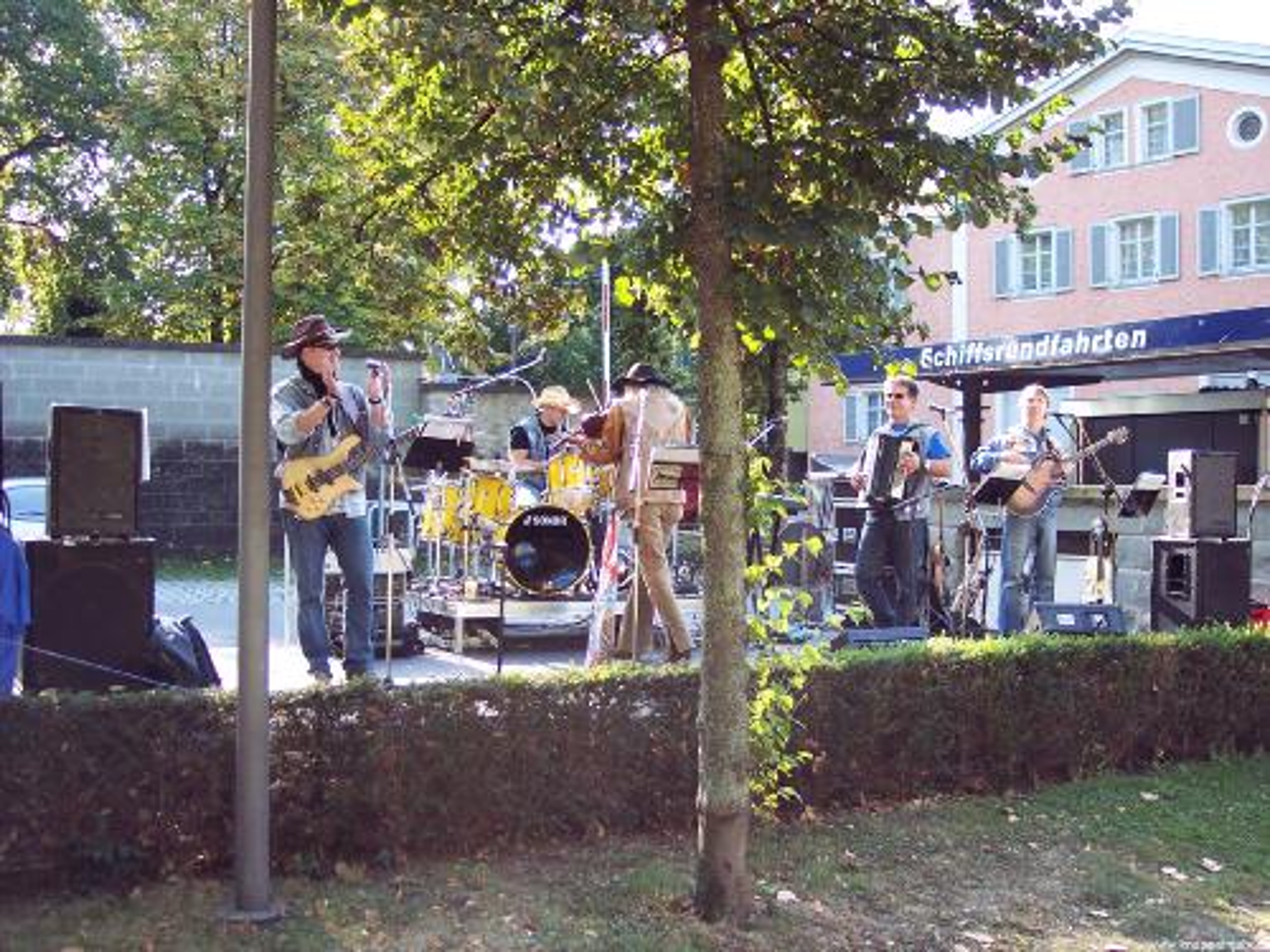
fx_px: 1431
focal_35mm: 39
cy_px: 476
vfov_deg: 36.8
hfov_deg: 47.9
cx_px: 635
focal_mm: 8
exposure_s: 1/90
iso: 140
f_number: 2.8
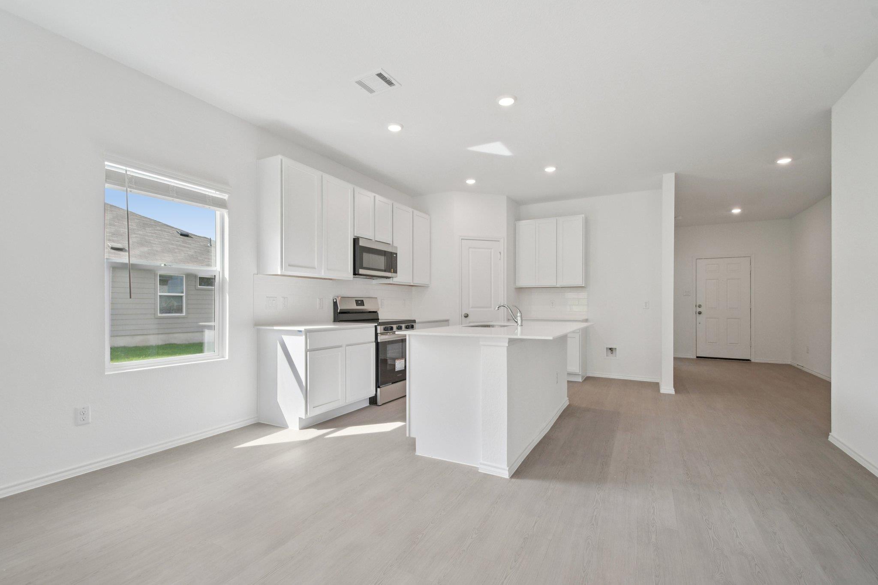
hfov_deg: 100.4
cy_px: 292
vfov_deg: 77.3
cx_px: 439
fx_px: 366
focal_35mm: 15
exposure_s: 1/125
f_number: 8
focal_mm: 10
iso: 400
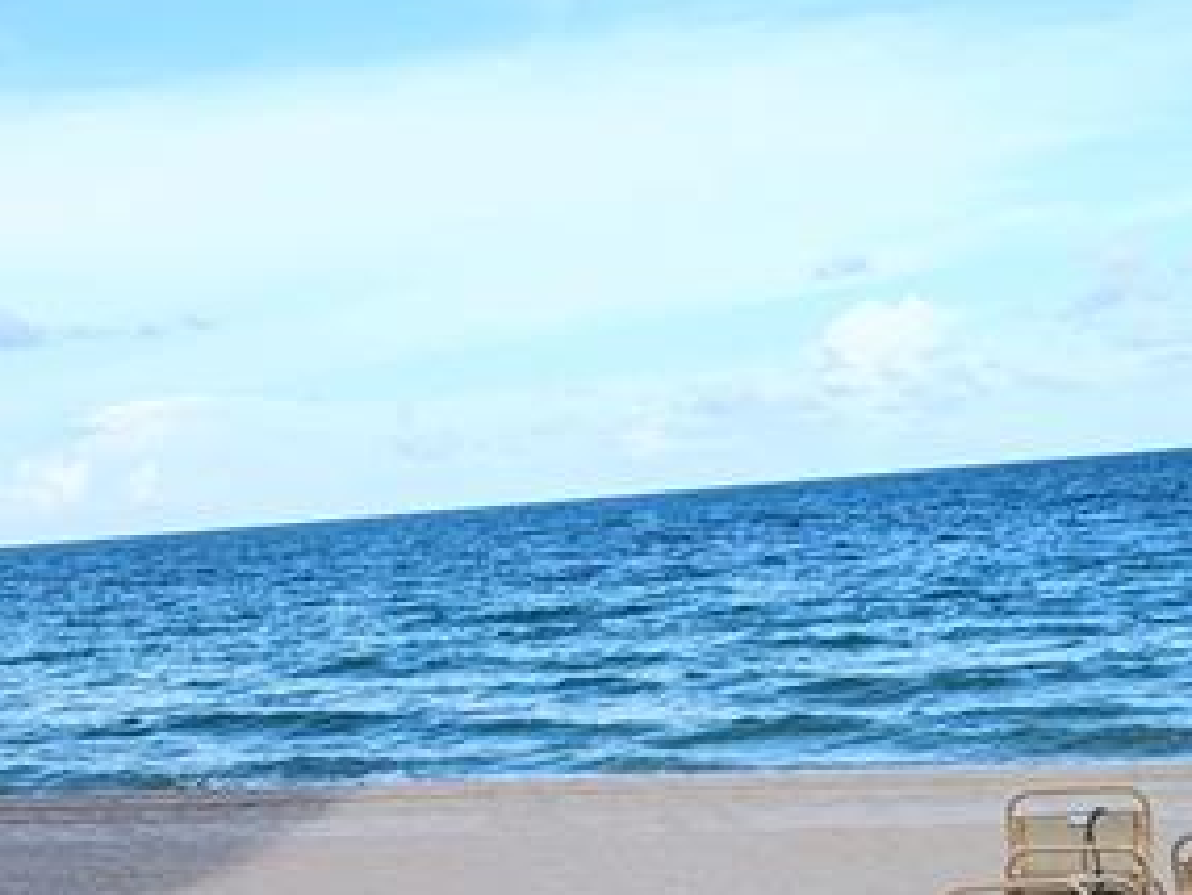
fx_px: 2411
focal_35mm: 70
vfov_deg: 20.6
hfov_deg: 27.3
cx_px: 261
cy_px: 786
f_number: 1.89
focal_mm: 5.43
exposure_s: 1/1692
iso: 47
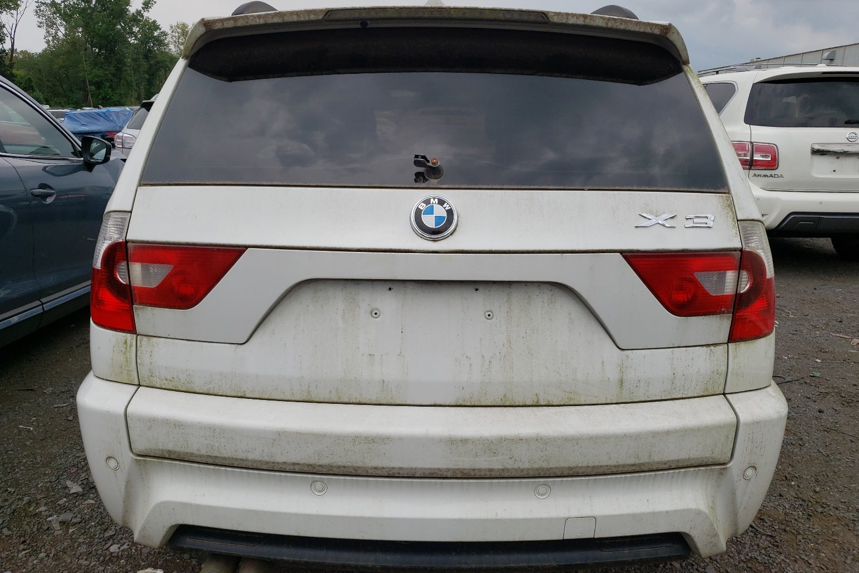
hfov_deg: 65.5
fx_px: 668
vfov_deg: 46.4
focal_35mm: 28
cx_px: 422
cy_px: 287
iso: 50
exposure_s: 1/1250
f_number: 1.5
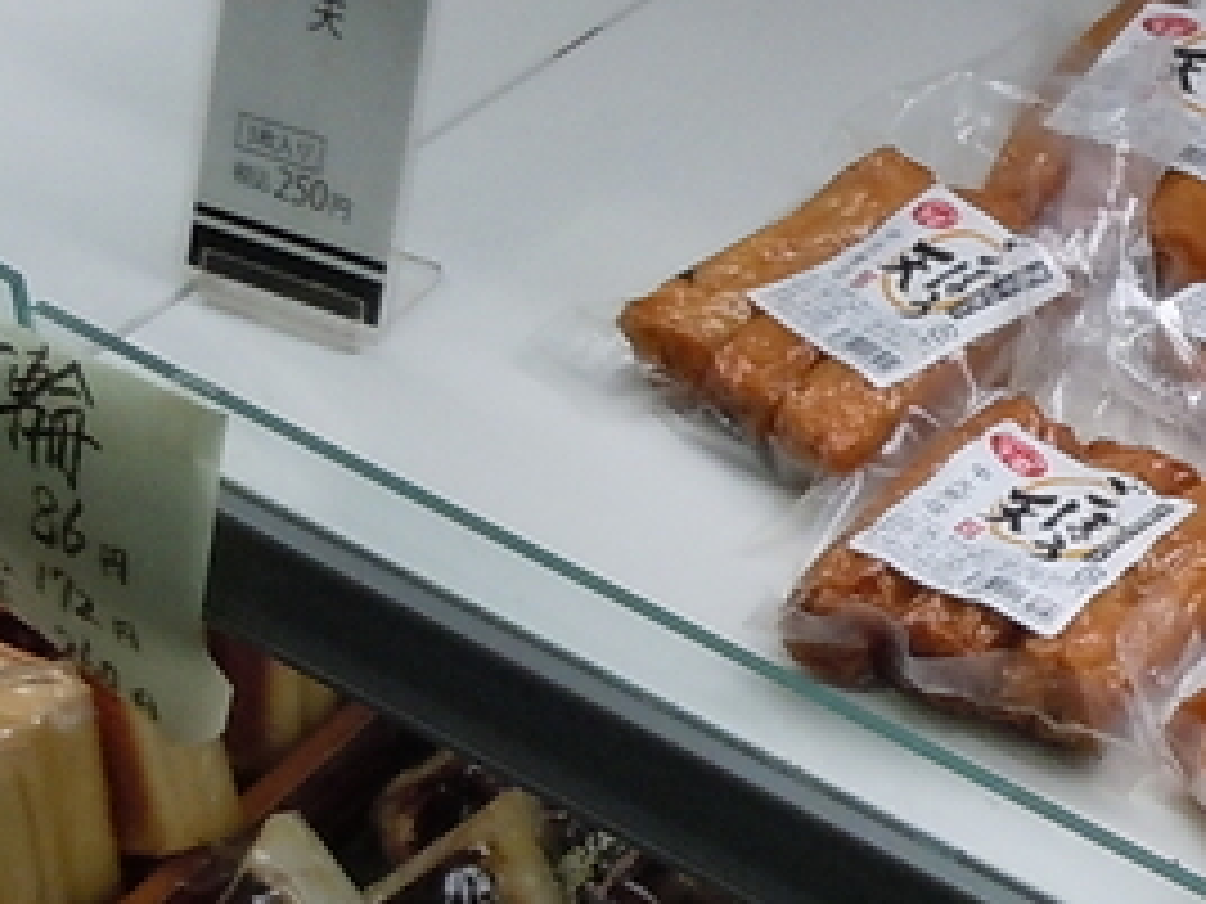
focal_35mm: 148
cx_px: 1386
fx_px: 5156
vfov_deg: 10.0
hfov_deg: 13.0
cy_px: 585
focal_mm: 5.9
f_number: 4
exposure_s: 1/125
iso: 250
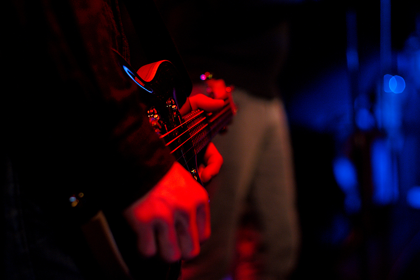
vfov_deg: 18.2
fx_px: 875
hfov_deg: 27.0
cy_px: 140
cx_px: 210
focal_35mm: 75
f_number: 2
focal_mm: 50
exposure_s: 1/40
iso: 800
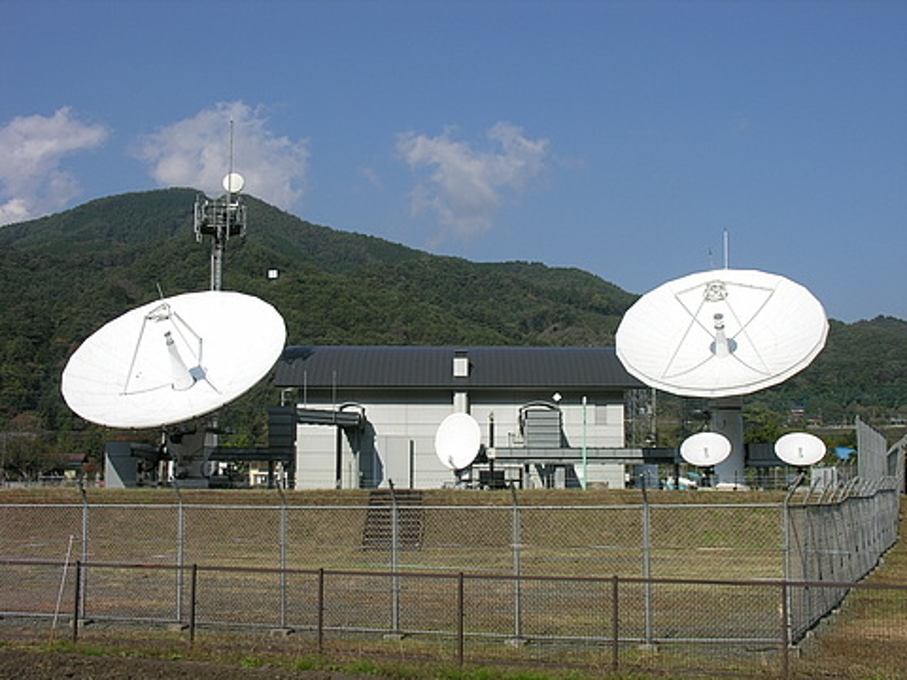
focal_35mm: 46
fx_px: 1205
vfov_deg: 31.5
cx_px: 454
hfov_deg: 41.2
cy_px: 340
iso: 50
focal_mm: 11.8
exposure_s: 1/266
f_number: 6.7
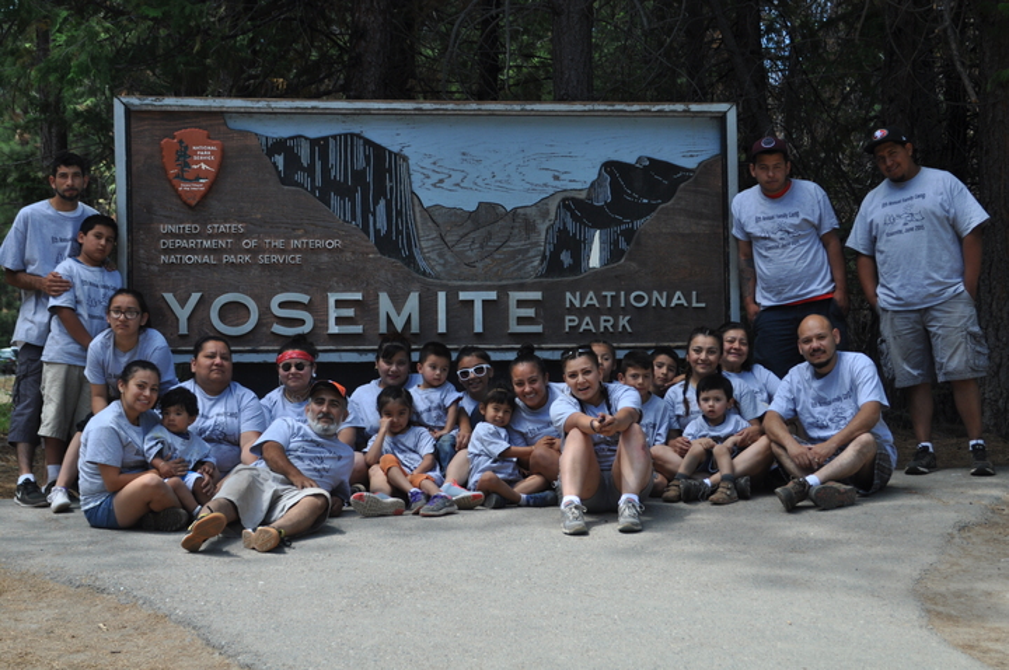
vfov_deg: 20.6
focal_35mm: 66
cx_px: 504
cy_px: 335
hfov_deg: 30.5
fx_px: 1847
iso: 200
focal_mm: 44
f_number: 5.6
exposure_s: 1/125
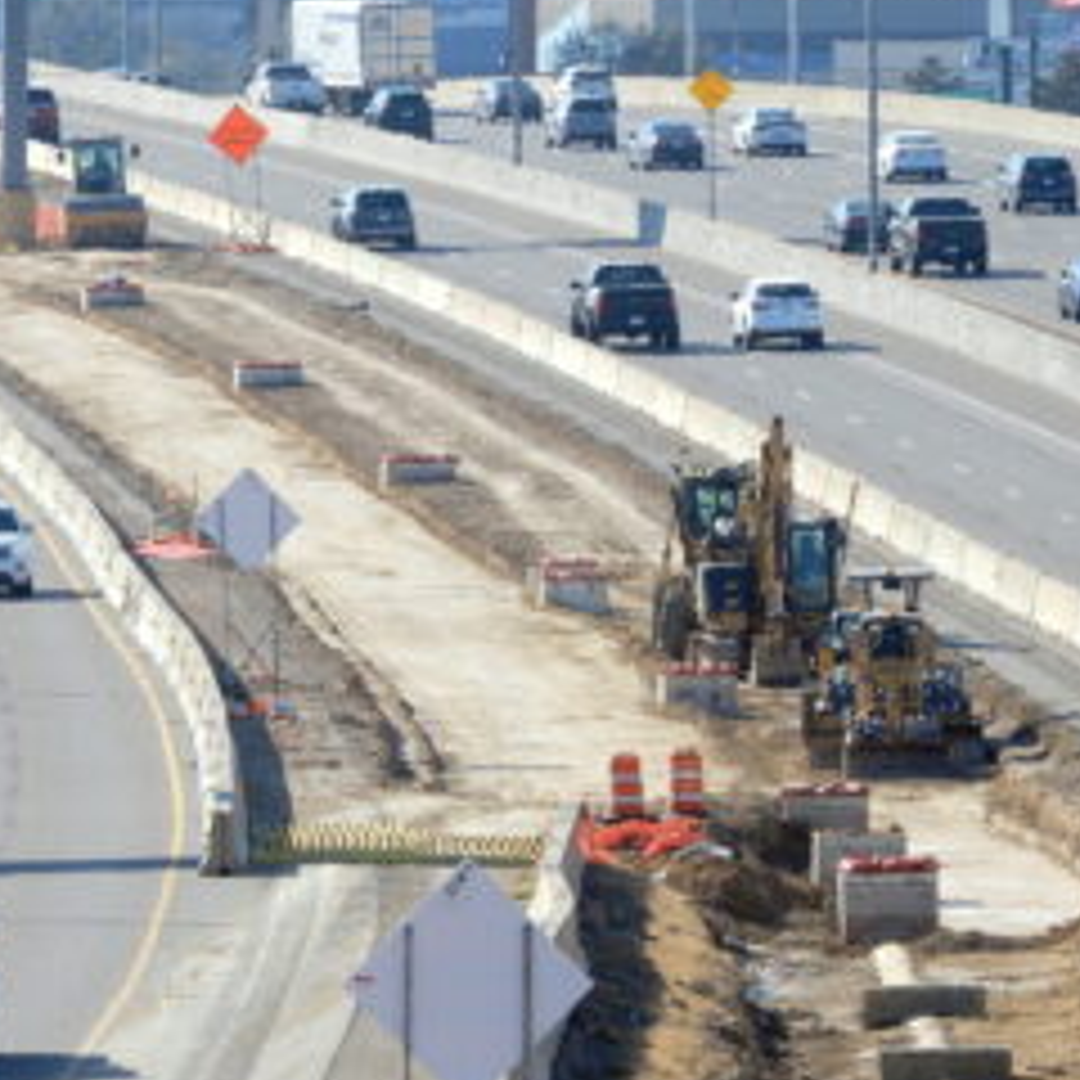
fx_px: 20826
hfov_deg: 3.0
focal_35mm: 590
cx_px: 486
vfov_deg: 3.0
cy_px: 639
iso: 80
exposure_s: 1/400
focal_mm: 71.4
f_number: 6.3
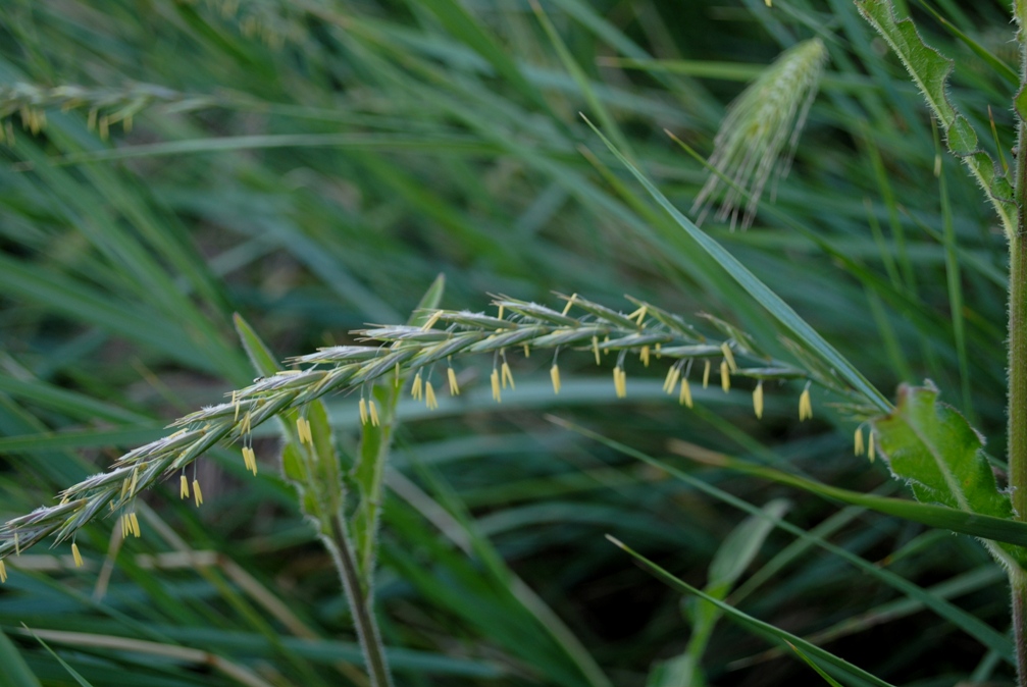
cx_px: 514
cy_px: 344
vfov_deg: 28.1
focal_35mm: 48
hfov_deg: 41.1
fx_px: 1371
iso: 200
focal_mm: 32
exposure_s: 1/160
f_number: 4.8
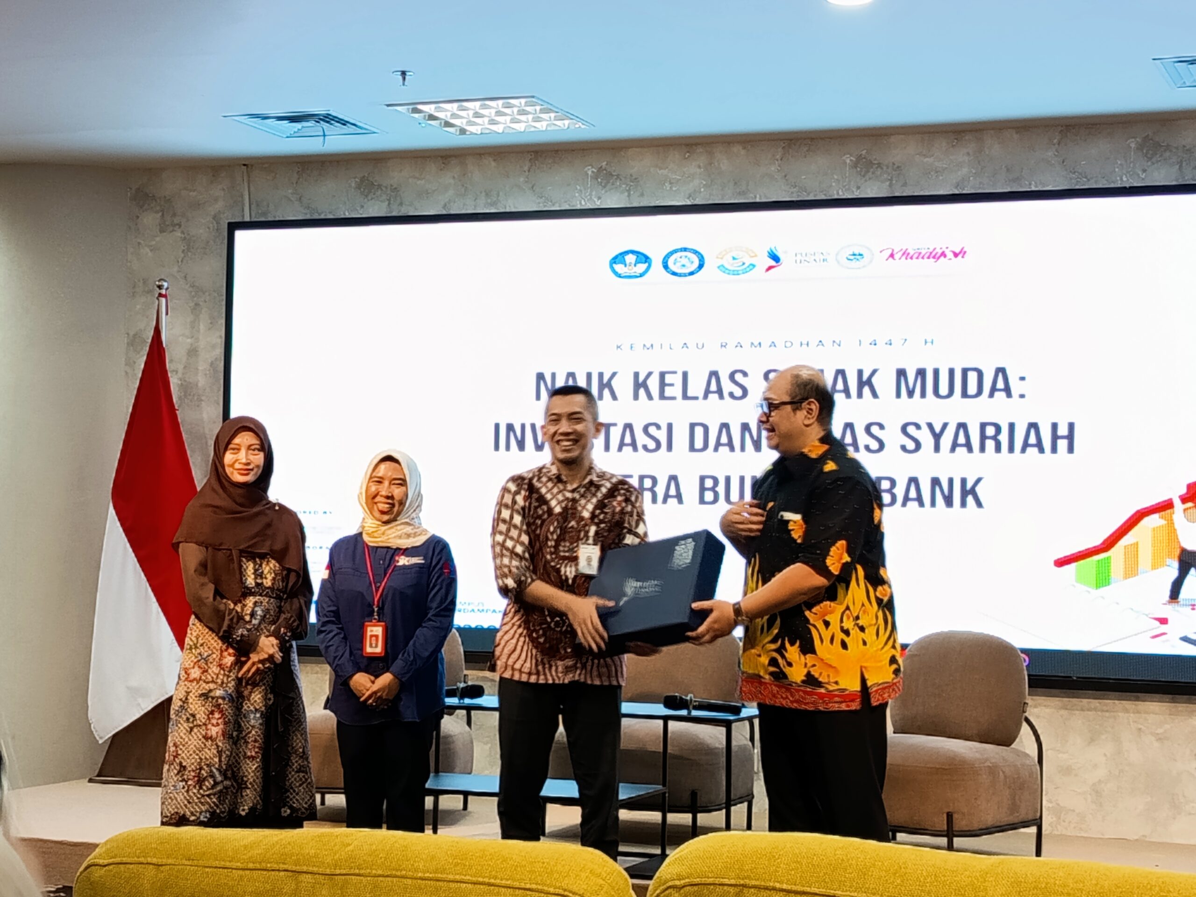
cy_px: 448
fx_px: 2280
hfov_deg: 29.4
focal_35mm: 66
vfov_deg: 22.3
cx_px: 598
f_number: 1.7
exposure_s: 1/33.3
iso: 390
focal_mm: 5.27
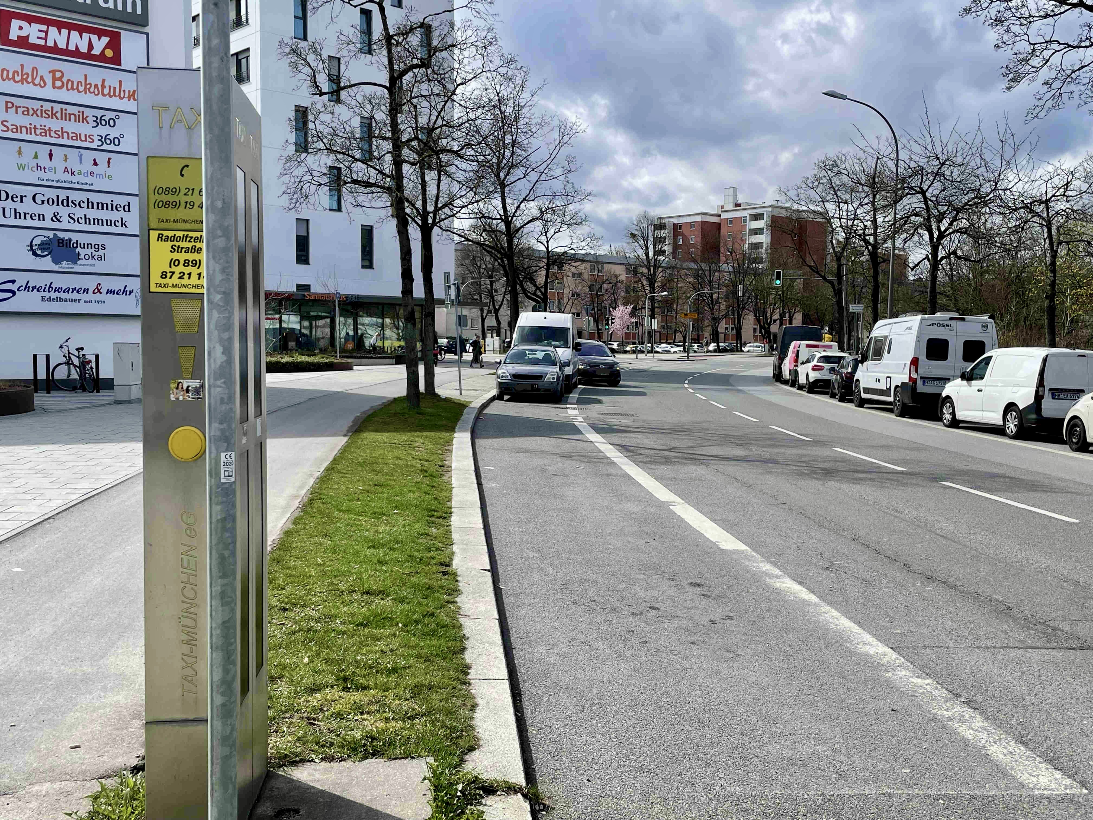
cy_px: 410
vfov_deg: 40.7
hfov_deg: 52.6
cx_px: 546
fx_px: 1105
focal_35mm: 35
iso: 32
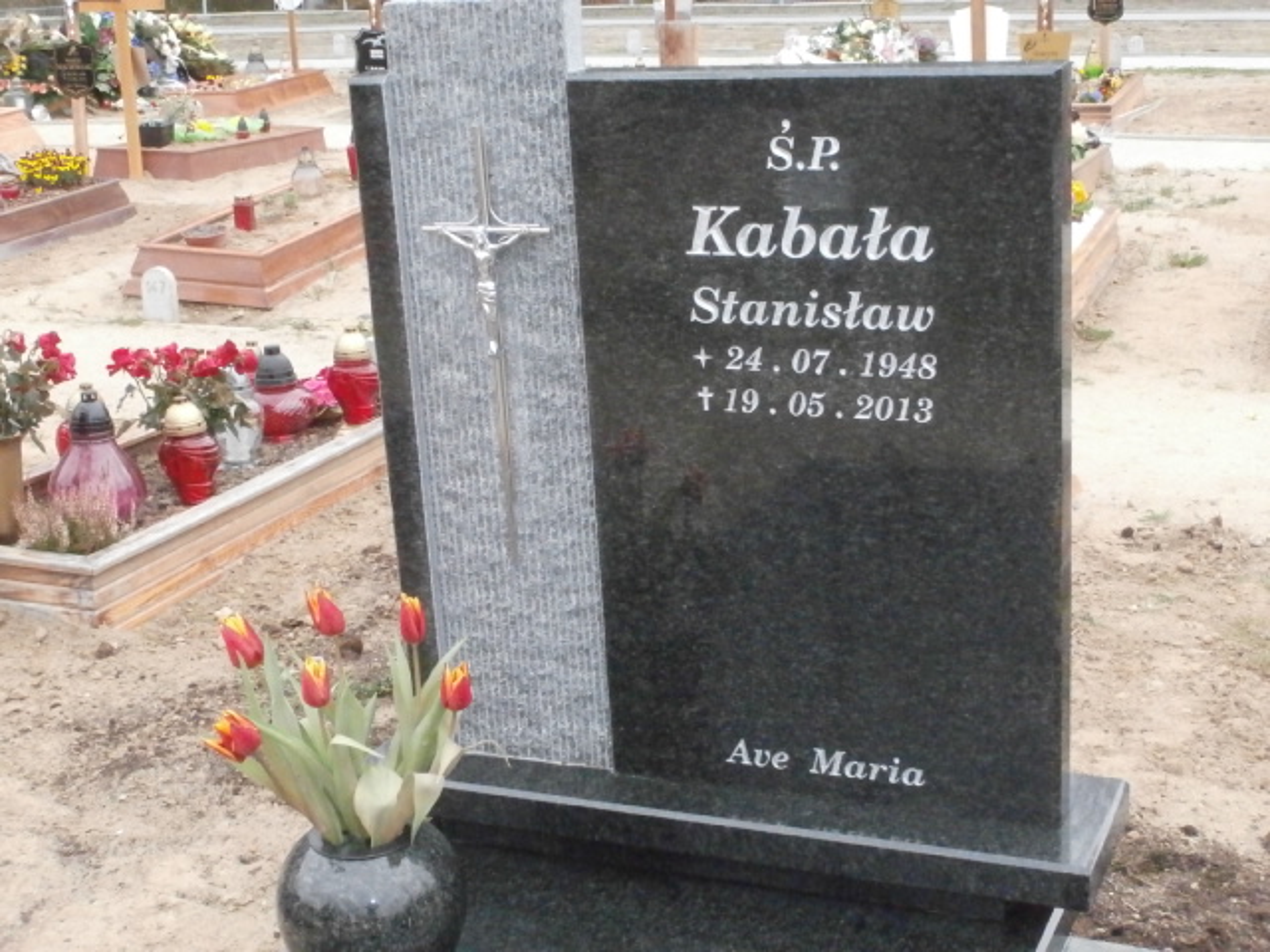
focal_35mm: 57
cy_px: 476
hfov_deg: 33.8
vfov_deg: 25.7
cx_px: 635
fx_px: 2091
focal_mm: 10.11
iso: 1600
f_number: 11
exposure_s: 1/250
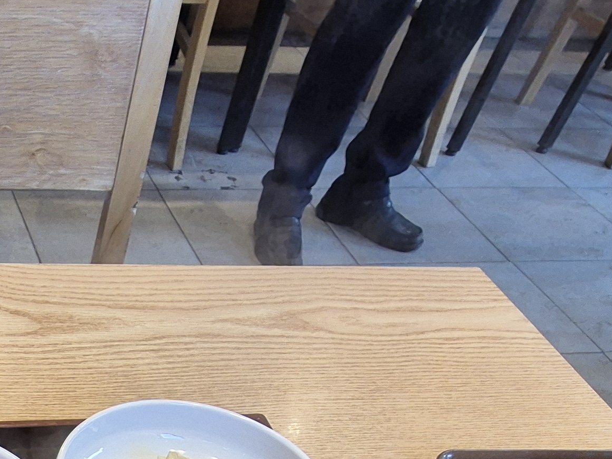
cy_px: 699
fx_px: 796
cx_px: -111
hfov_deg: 34.3
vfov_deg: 24.5
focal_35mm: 45
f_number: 2.2
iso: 80
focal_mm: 2.2
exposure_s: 1/120
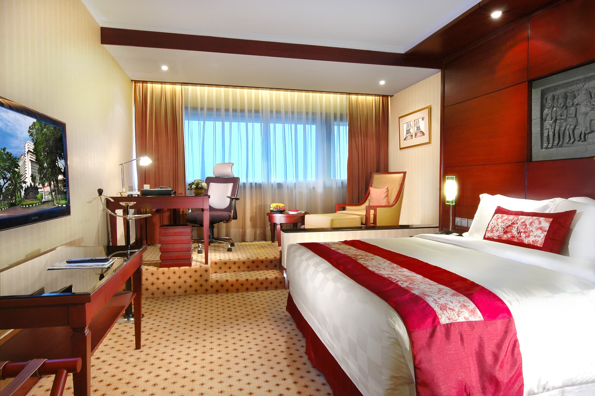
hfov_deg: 81.3
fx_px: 347
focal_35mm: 21
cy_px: 198
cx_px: 298
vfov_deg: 59.4
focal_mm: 14
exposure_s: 2
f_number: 11
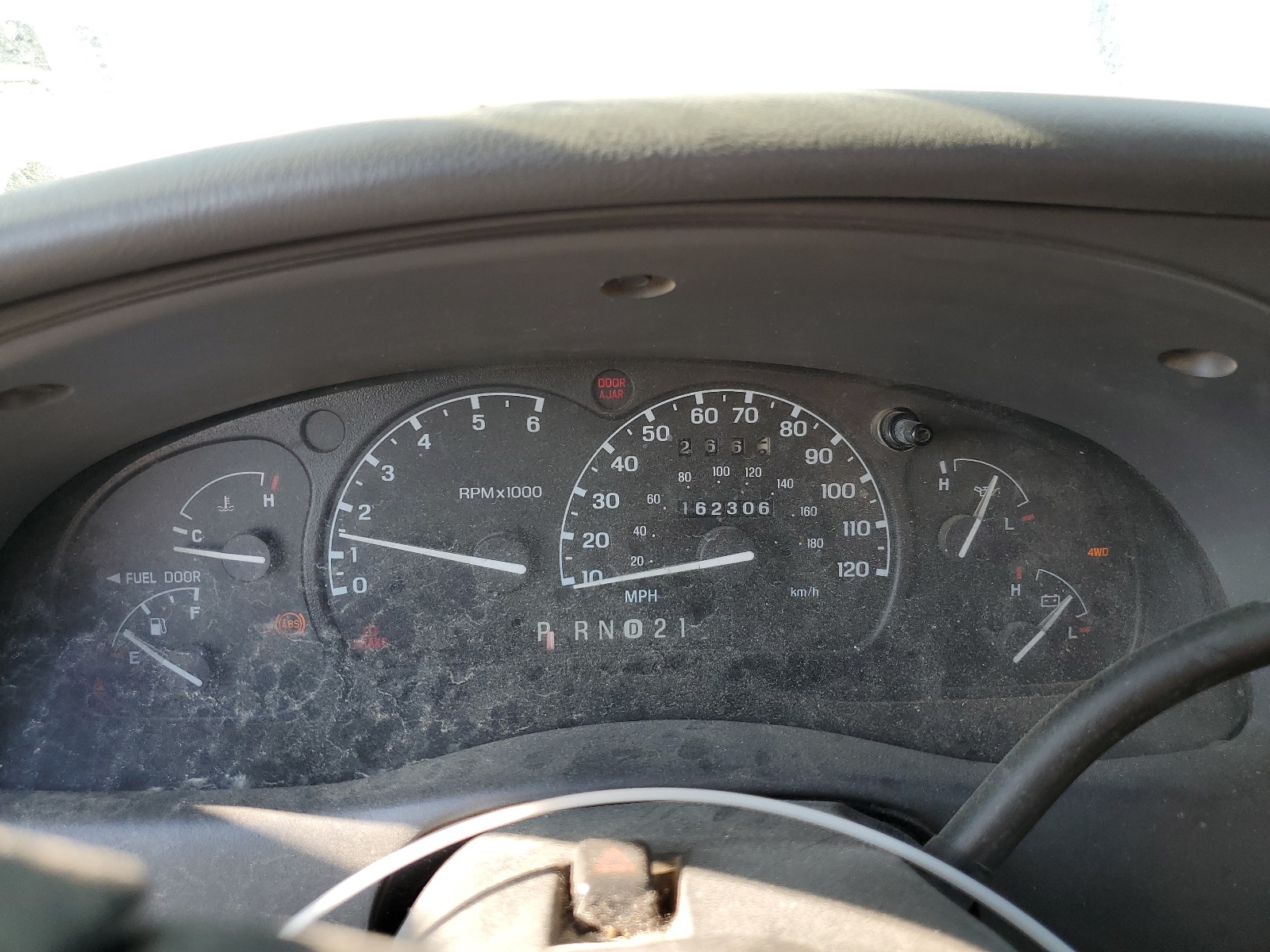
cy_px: 476
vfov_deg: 53.1
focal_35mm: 26
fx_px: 954
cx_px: 635
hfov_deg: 67.3
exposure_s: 1/286
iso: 50
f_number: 1.5
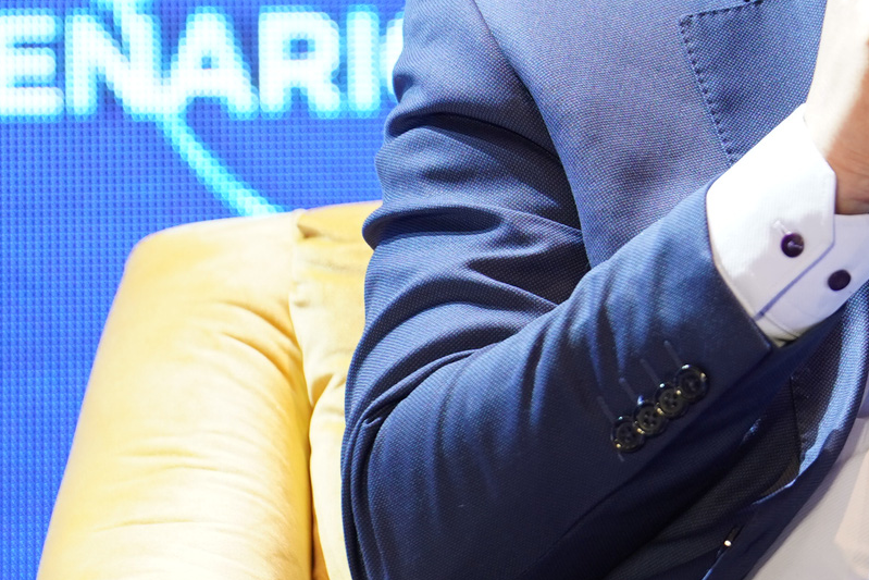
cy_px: 16
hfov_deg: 3.2
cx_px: 967
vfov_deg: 2.1
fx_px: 15475
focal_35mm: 641
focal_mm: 200
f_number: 3.5
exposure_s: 1/60
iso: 400
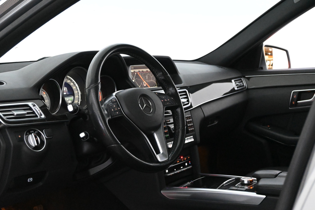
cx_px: 158
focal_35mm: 56
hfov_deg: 35.9
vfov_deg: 24.4
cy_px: 105
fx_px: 486
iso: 10000
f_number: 5.3
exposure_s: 1/60
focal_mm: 37
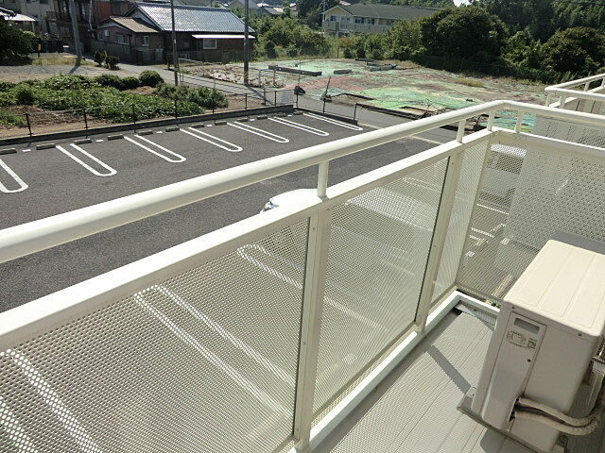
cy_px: 226
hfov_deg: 71.6
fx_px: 419
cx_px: 302
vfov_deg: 56.8
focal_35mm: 24
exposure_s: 1/250
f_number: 7.5
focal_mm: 4.3
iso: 80
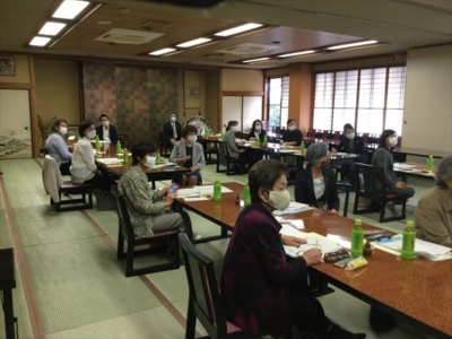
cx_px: 226
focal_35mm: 31
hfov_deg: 58.4
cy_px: 170
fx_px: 405
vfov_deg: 45.4
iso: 40
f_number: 2.4
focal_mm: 3.3
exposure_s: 1/30
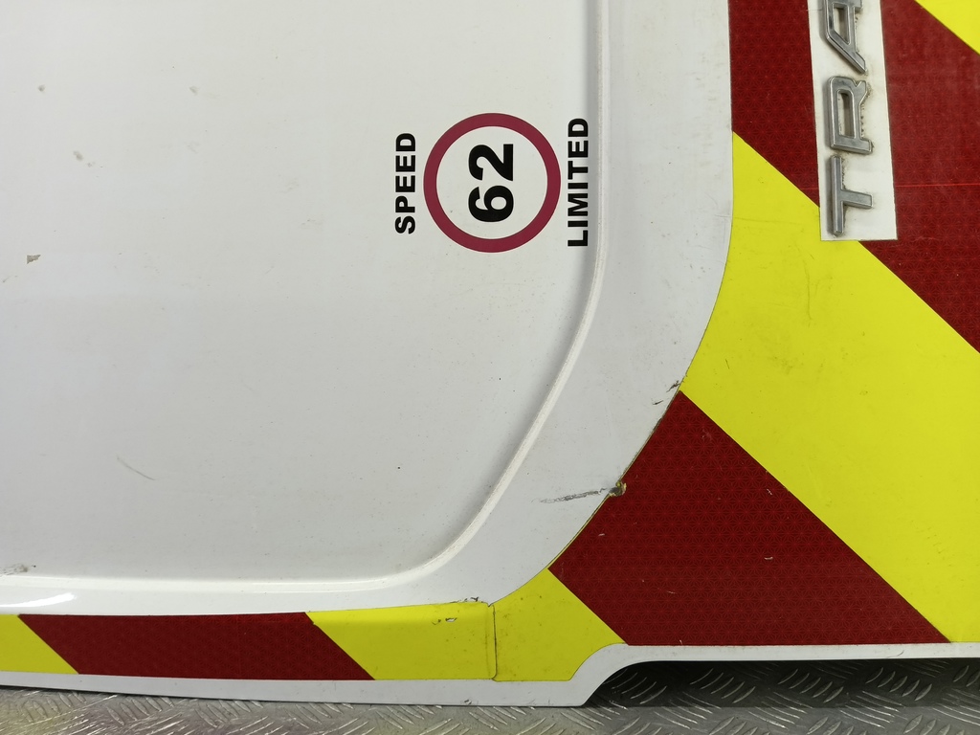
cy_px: 368
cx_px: 490
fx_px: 651
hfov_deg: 73.9
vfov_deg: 58.9
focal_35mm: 23
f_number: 1.6
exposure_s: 1/50
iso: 111
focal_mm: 4.11
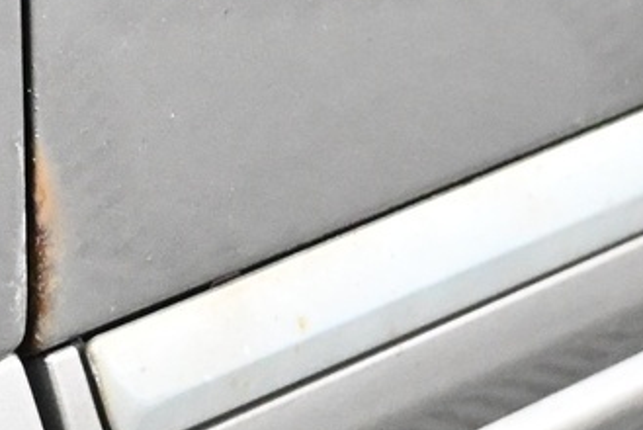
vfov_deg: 5.7
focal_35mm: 240
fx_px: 4285
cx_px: -43
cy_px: 150
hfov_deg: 8.5
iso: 10000
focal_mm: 32.5
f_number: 5
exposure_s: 1/60
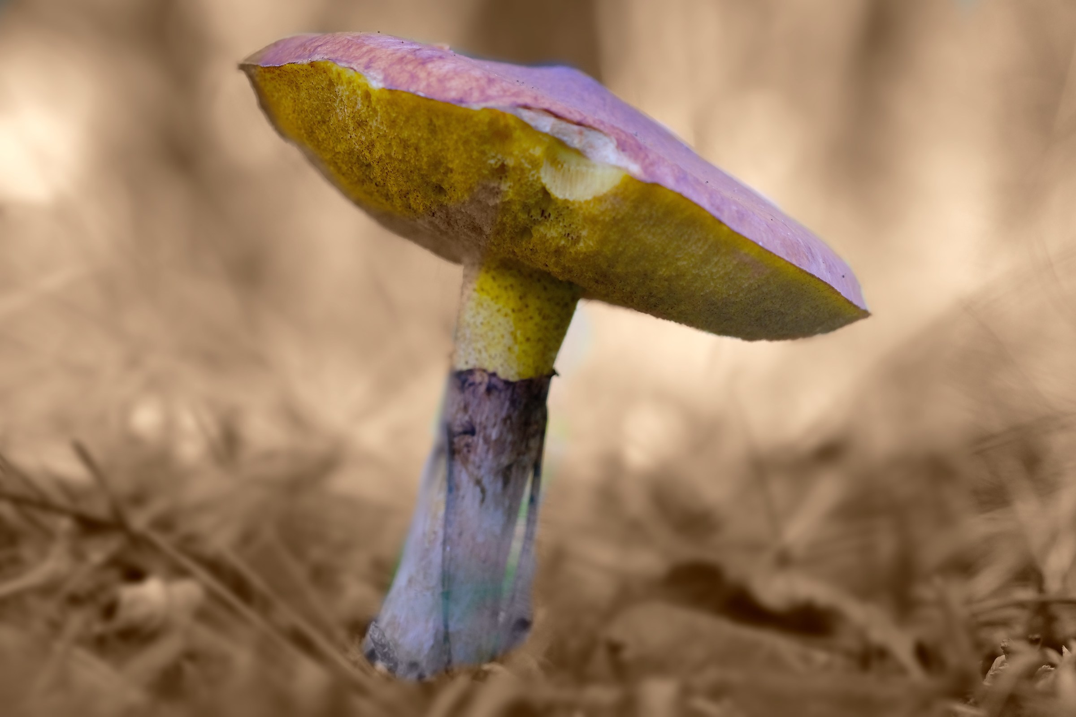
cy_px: 358
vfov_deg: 15.2
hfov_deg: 22.6
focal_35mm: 90
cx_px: 538
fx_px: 2690
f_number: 5.6
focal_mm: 60
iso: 800
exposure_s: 1/60
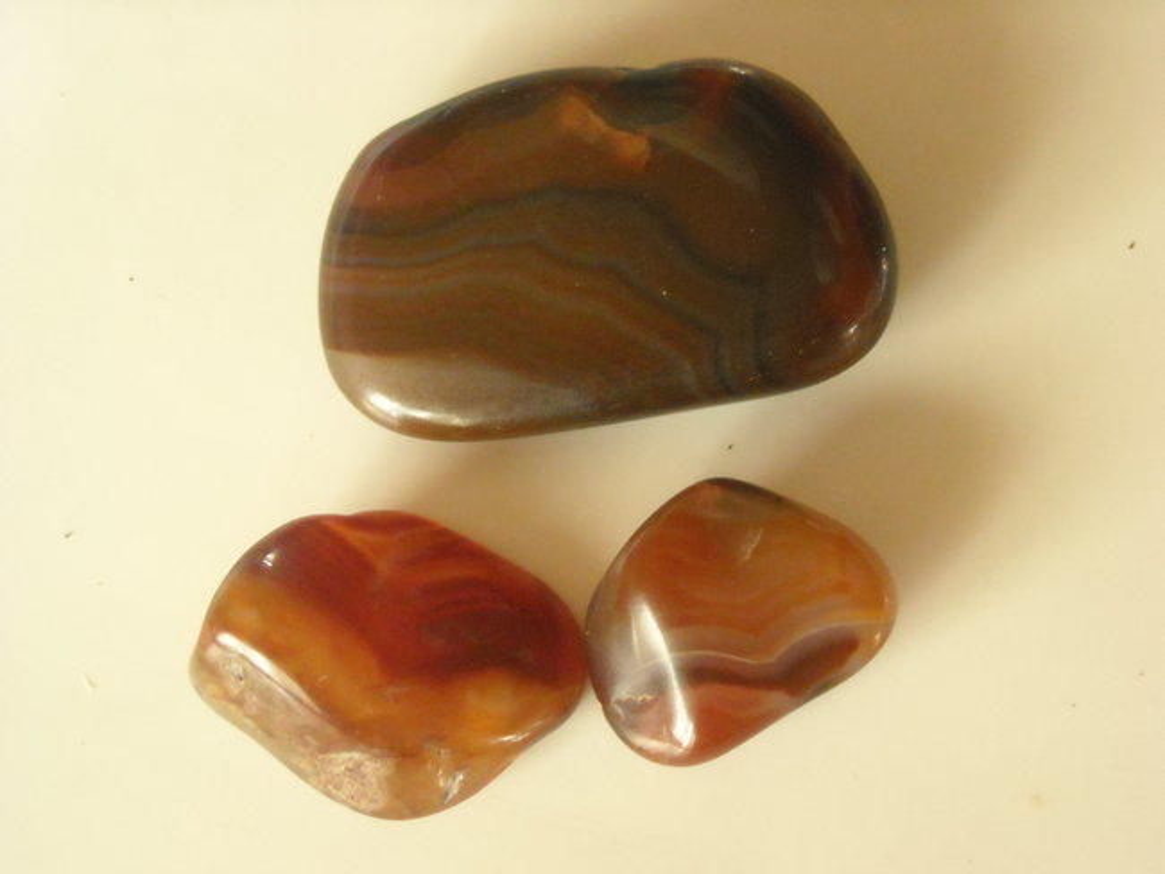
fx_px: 3535
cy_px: 437
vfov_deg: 14.1
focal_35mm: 105
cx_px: 582
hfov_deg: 18.7
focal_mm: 17.1
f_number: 4.7
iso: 800
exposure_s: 1/54
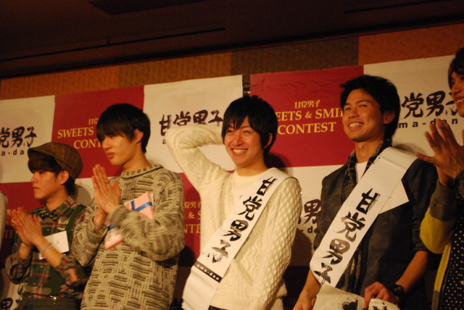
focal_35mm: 82
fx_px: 1064
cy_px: 155
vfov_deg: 16.6
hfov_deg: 24.6
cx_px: 232
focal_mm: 55
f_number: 5.6
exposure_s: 1/25
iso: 1600
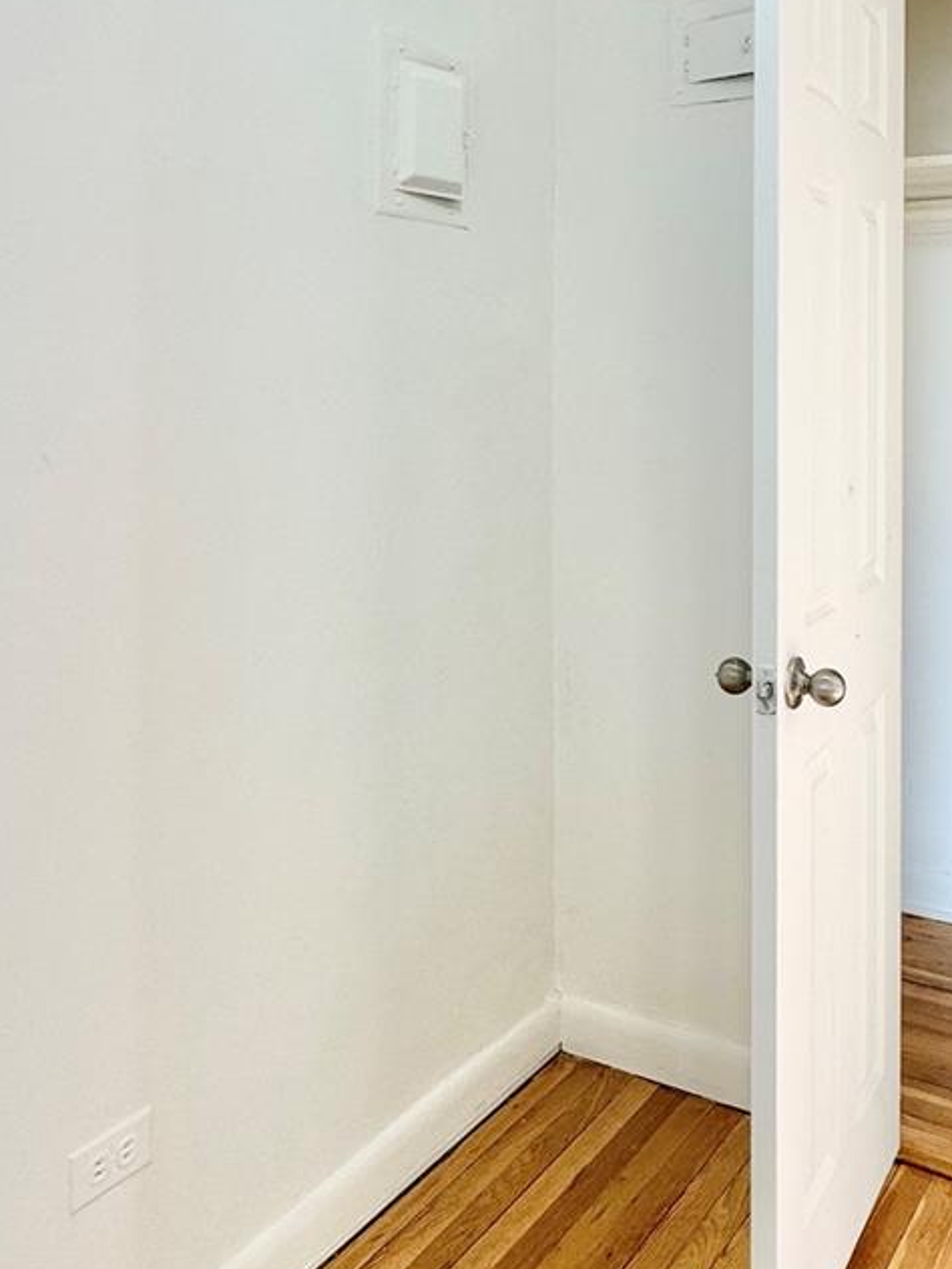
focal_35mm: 34
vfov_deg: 52.2
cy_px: 361
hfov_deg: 41.1
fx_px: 1247
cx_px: 657
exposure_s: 1/120
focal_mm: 2.22
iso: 64
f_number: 2.2
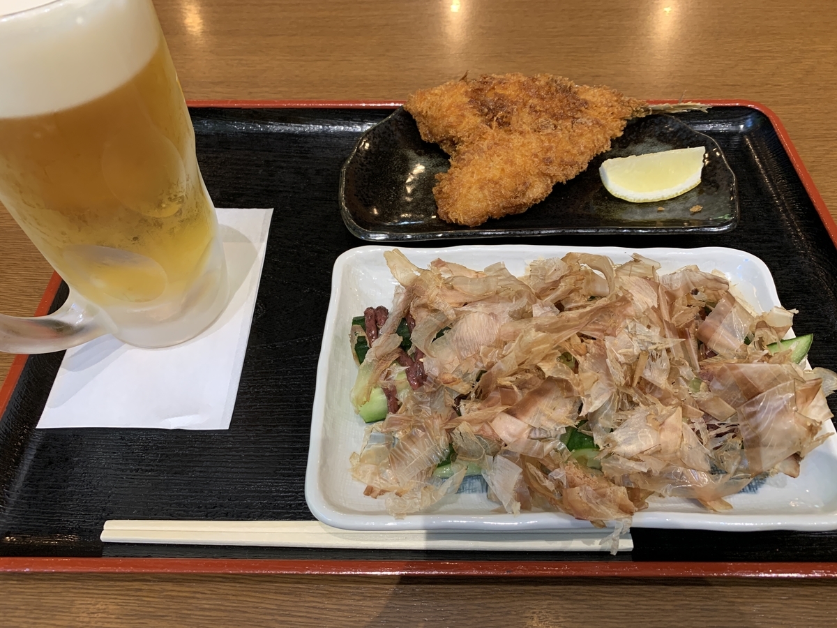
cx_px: 418
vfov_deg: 53.1
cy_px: 314
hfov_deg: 67.3
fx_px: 629
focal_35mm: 26
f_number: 1.8
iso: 125
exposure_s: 1/60
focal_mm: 4.25
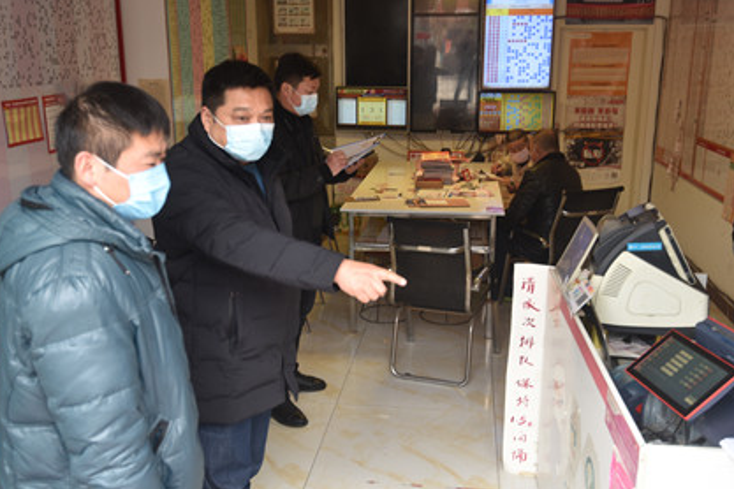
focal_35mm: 36
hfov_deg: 53.1
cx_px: 373
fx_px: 734
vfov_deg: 36.8
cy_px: 219
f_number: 4
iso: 400
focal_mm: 30
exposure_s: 1/60
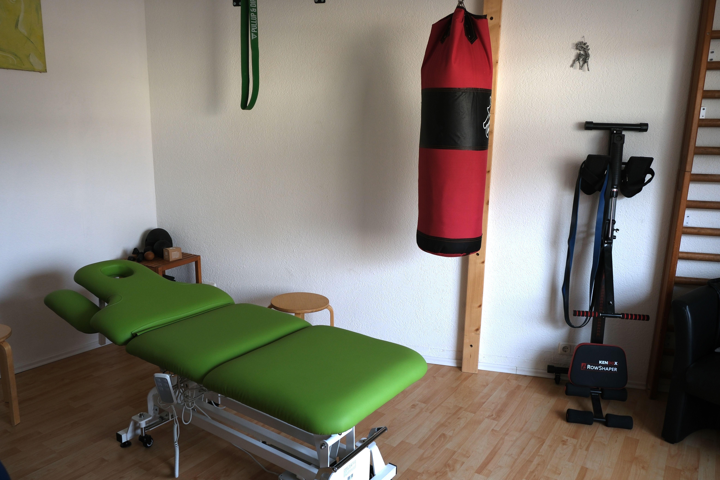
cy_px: 240
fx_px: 540
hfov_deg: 67.4
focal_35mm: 27
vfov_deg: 47.9
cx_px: 360
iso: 250
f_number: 4
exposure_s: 1/60
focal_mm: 18
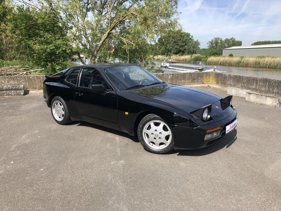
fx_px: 227
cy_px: 106
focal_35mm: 28
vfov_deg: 49.7
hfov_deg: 63.4
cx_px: 140
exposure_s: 1/1350
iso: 20
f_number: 1.8
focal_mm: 3.99
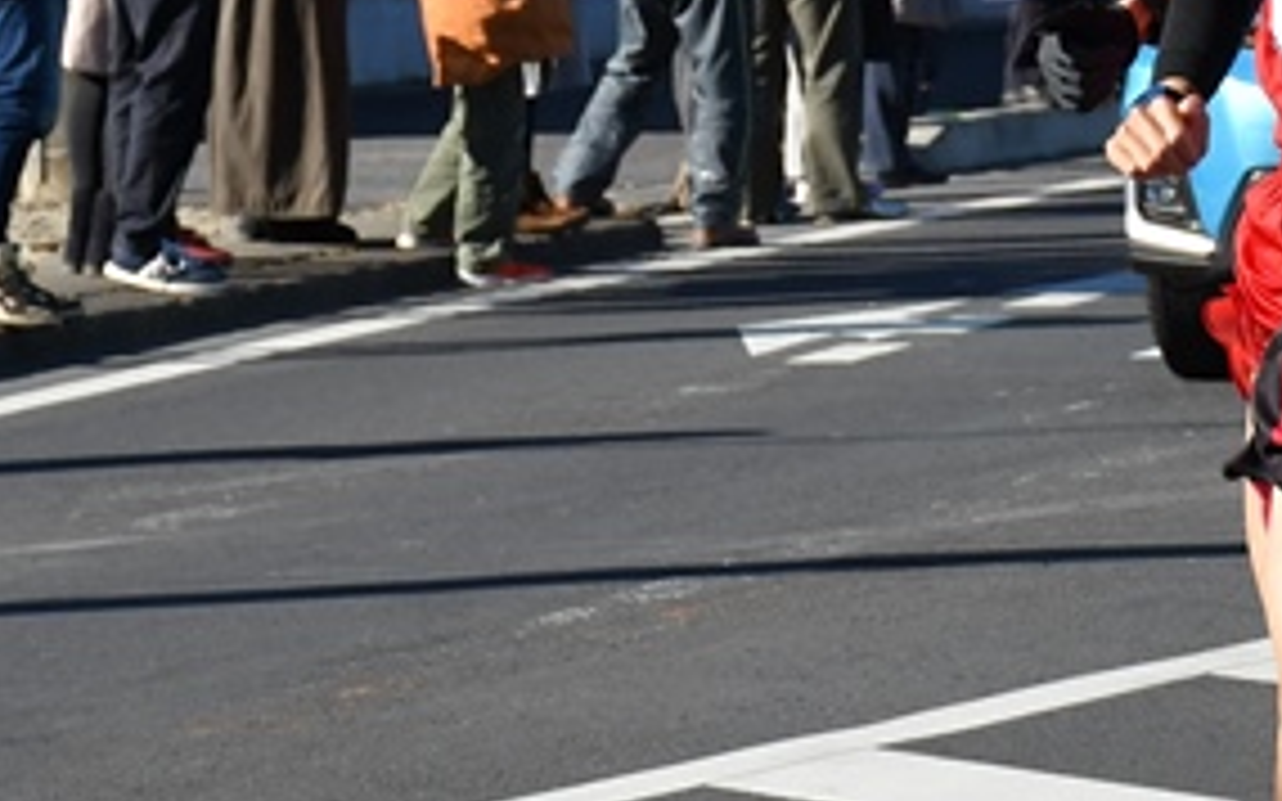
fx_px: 10480
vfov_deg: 4.4
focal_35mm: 300
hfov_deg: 7.0
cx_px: 1435
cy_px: 277
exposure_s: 1/1600
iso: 400
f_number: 6.3
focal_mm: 70
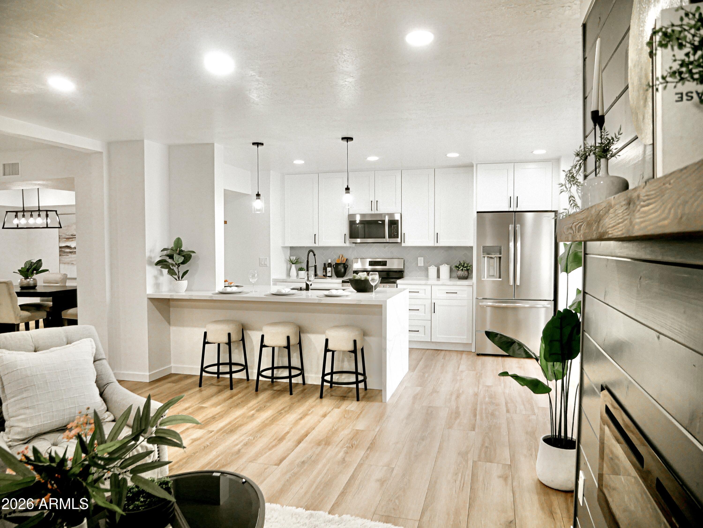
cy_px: 264
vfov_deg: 56.8
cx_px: 352
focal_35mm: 24
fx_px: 488
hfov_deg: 71.6
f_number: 3.5
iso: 200
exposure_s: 1/60
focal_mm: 12
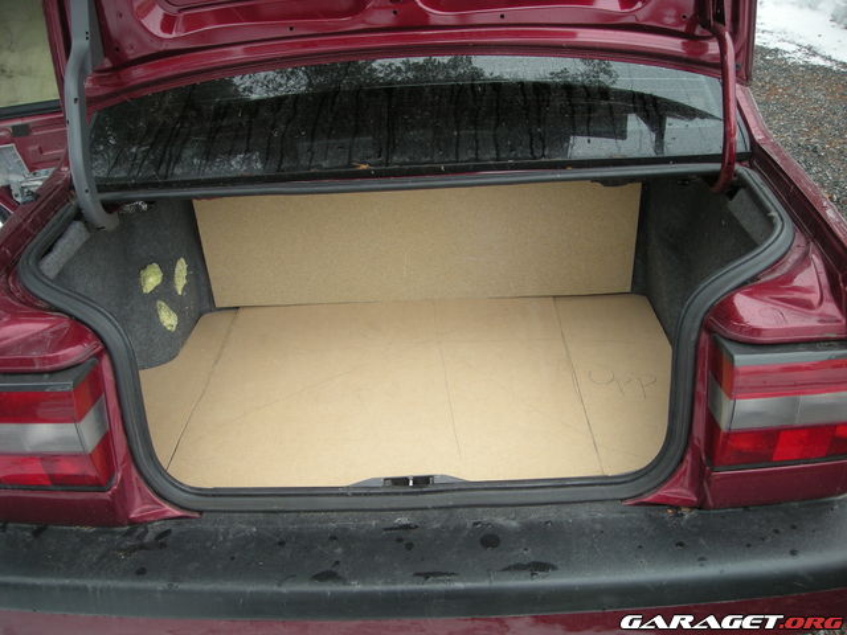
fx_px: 856
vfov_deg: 40.7
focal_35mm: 35
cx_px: 424
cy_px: 318
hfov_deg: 52.6
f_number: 2.8
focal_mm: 5.7
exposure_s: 1/75.4
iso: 50
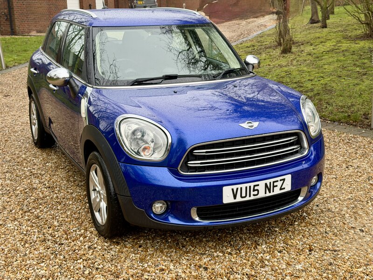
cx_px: 186
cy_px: 140
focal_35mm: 48
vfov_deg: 30.3
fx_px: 517
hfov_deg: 39.7
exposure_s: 1/121
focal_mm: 6.76
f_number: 1.78
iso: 80
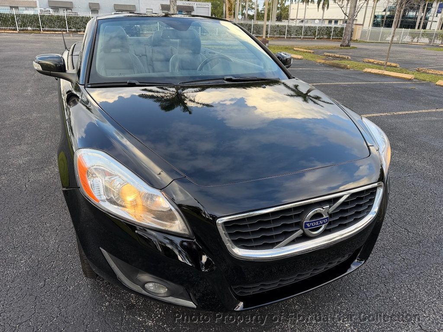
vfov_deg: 56.8
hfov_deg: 71.6
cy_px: 166
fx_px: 307
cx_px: 222
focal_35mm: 24
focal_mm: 6.76
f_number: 1.78
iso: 80
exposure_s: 1/335
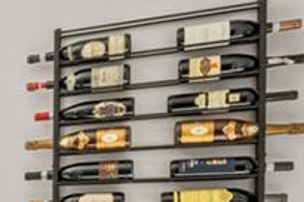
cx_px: -406
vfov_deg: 16.3
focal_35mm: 80
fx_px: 674
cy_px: 248
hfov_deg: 15.4
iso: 100
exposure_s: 1/13
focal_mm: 16
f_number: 8
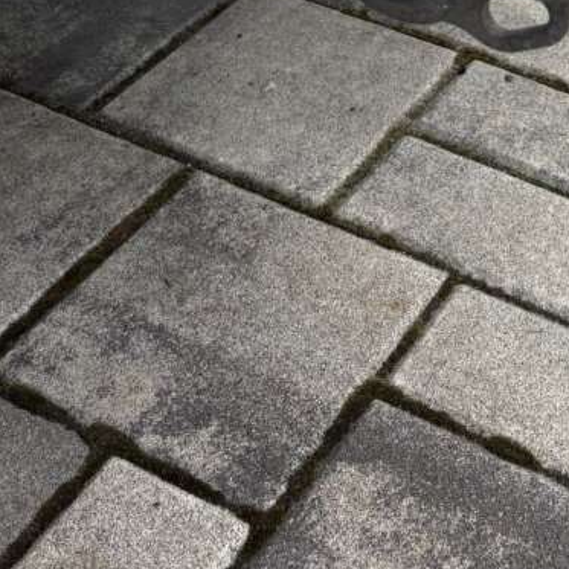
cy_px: -111
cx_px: 548
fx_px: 1376
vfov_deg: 21.7
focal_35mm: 74
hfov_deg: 22.6
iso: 40
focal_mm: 5.96
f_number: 1.6
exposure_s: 1/265
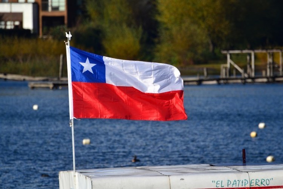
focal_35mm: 450
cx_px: 142
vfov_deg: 3.1
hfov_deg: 4.6
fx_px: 3537
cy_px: 94
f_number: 5.6
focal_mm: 300
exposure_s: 1/1250
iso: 200
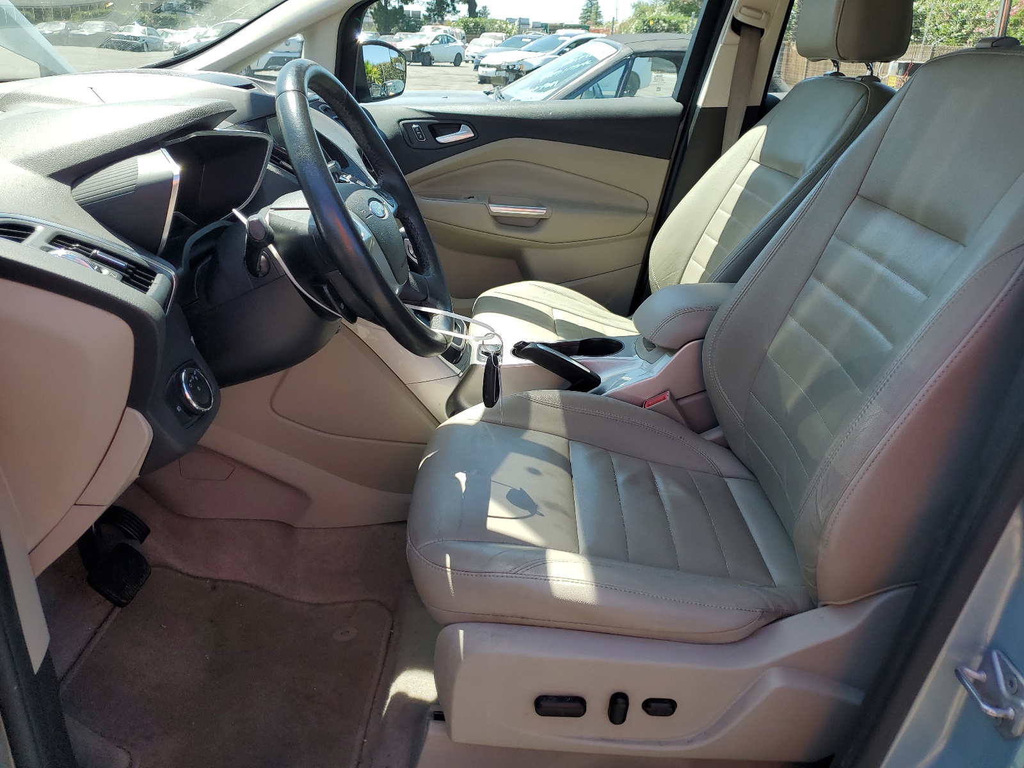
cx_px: 512
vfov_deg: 53.1
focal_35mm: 26
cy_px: 384
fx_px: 769
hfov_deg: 67.3
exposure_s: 1/833
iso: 50
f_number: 1.5
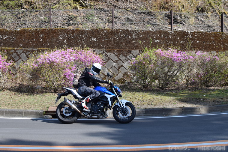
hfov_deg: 37.8
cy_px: 76
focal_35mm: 52
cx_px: 114
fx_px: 333
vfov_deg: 25.8
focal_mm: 35
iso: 800
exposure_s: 1/1000
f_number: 8
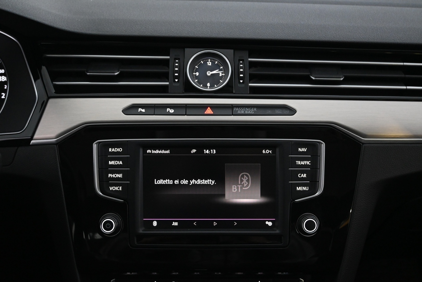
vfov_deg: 33.6
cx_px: 211
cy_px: 141
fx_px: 466
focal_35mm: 40
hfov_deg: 48.7
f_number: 4.5
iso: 3600
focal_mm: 26.5
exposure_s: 1/40
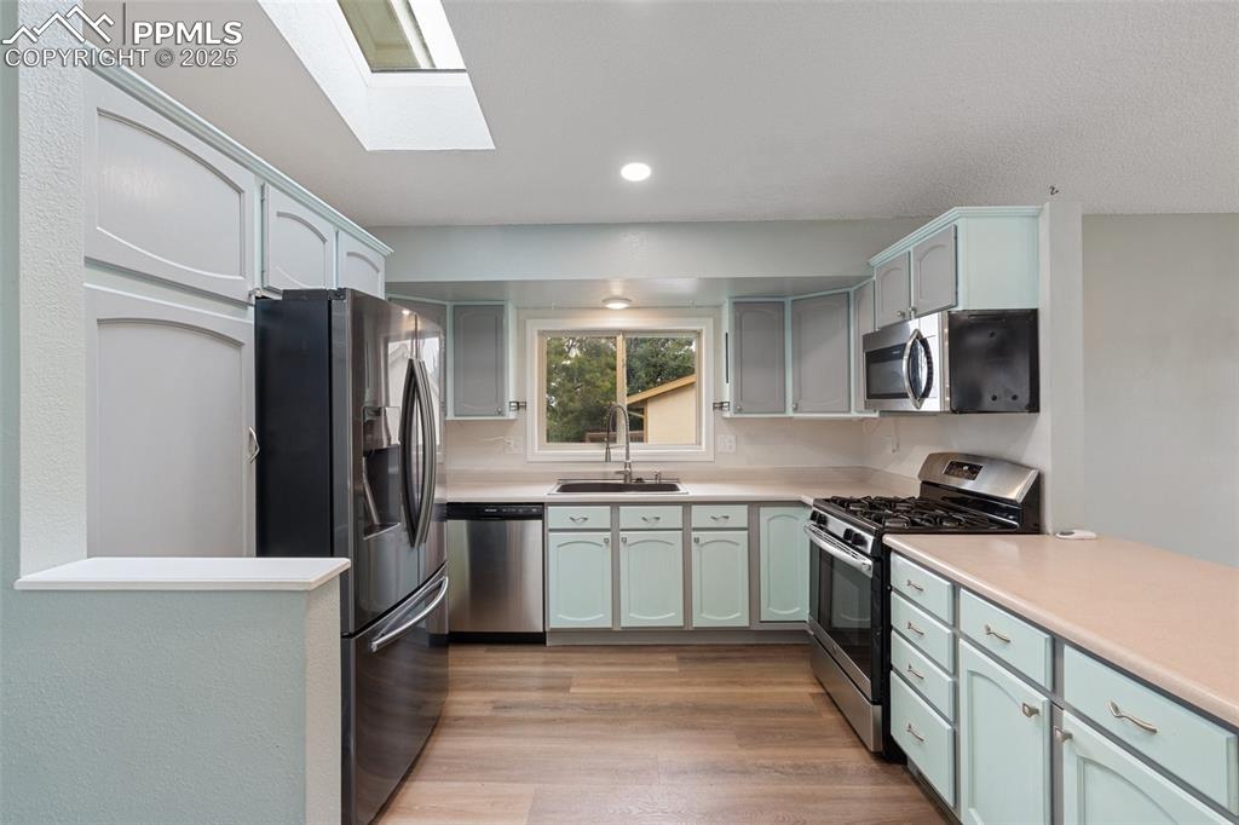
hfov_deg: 96.8
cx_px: 620
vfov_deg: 73.7
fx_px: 550
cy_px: 412
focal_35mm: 16
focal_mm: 16
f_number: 10
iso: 160
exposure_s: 1/1.25
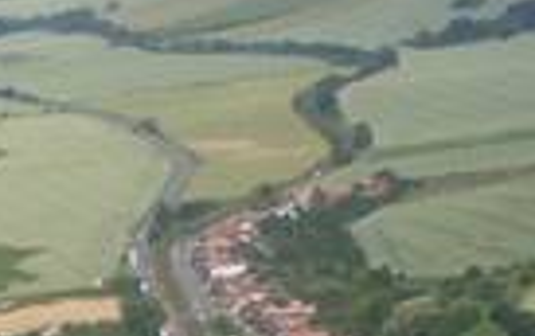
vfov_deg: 7.2
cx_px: -351
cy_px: 680
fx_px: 2569
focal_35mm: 176
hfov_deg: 11.2
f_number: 8.4
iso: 80
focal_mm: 6.3
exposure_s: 1/250
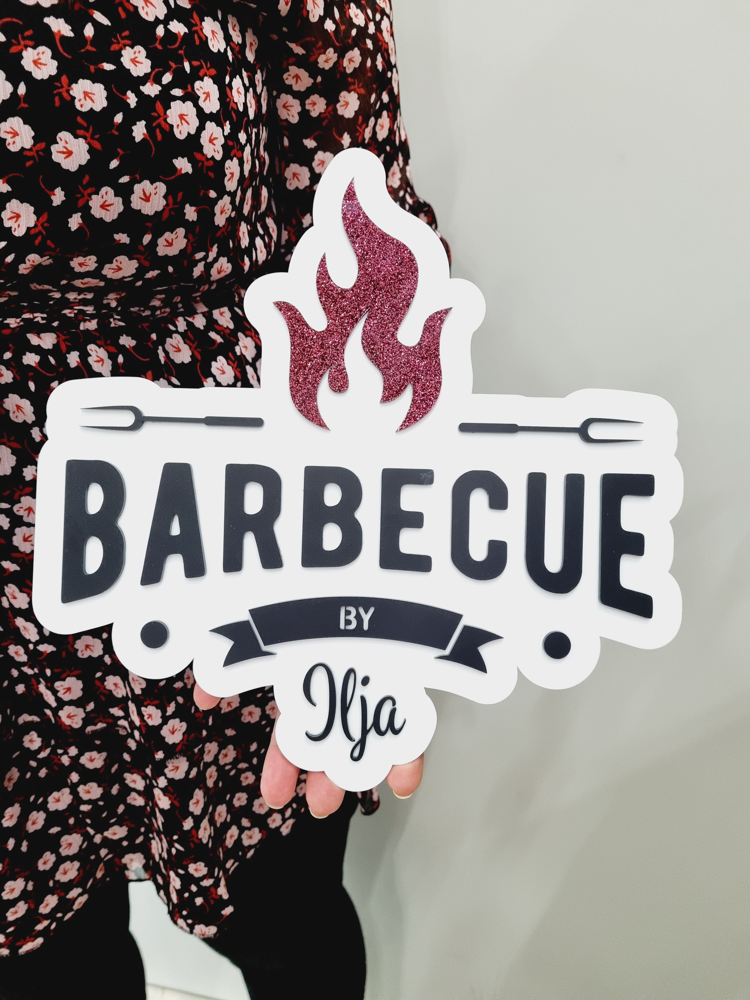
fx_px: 751
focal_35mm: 26
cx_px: 375
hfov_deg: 53.1
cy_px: 500
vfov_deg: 67.3
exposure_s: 1/50
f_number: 1.8
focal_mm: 5.4
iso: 400
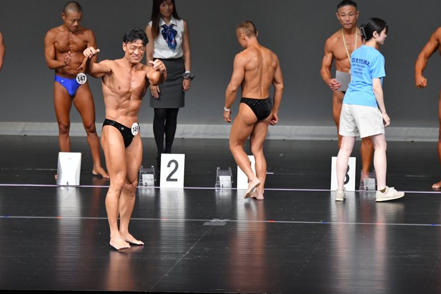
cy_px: 148
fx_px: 3441
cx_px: 226
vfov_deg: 4.9
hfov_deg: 7.3
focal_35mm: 281
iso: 5000
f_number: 5.6
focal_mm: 180
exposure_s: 1/400
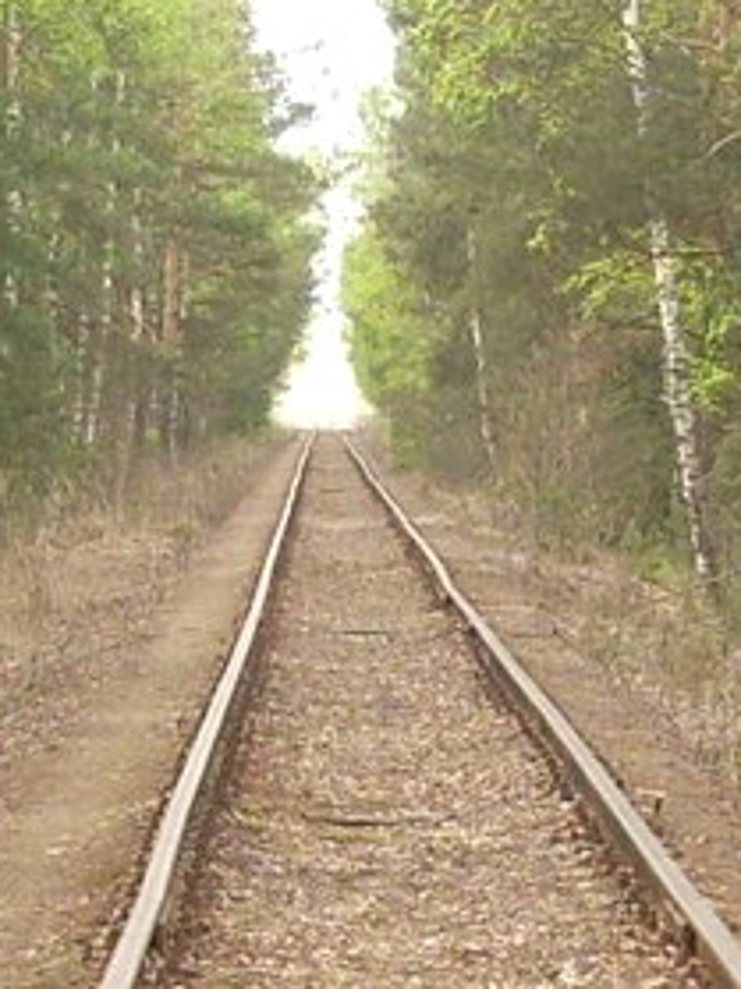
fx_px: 5284
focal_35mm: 185
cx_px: 823
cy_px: 931
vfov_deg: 10.6
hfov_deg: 8.0
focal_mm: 5.7
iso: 80
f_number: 2.9
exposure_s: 1/160
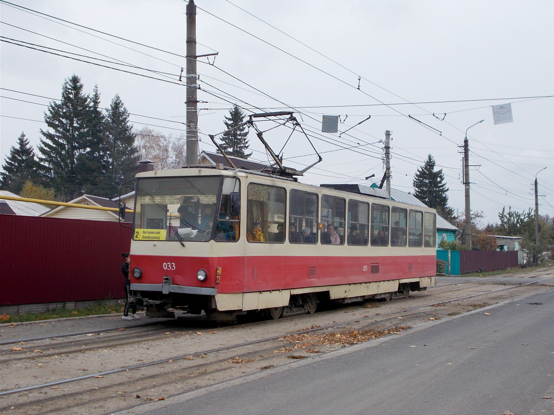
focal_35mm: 50
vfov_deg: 29.1
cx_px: 277
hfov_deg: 38.2
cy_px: 208
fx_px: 800
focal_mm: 9
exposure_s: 1/250
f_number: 4.5
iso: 80
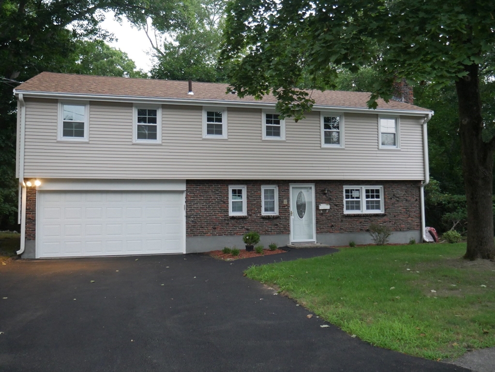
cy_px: 186
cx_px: 248
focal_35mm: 30
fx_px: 429
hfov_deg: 59.9
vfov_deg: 46.8
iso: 2000
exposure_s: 1/60
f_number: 3.6
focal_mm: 15
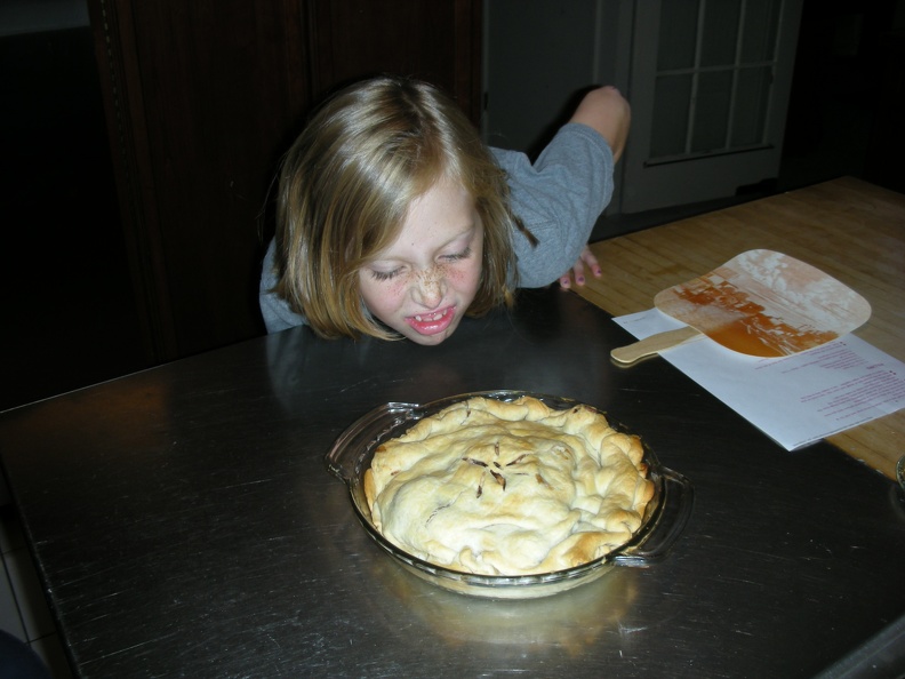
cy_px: 340
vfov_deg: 40.7
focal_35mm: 35
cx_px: 452
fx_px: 915
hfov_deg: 52.6
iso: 50
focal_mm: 5.8
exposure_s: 1/60
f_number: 2.8
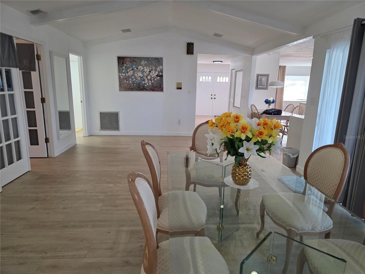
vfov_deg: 58.9
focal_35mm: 23
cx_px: 182
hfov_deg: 73.9
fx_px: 243
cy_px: 137
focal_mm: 6.3
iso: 160
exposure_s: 1/120
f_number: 1.7
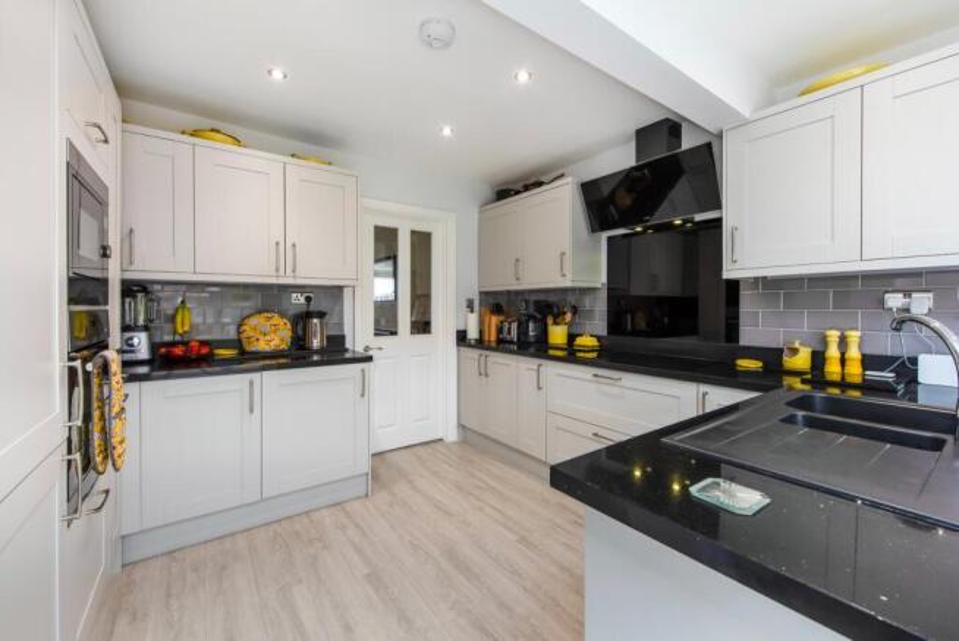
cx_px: 480
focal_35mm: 14
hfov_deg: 104.2
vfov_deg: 81.3
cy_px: 320
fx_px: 373
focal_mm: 14
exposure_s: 1/40
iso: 320
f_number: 9
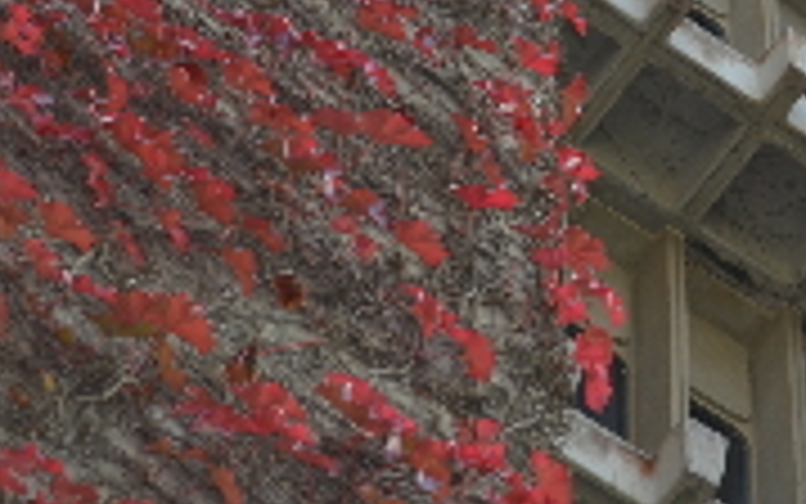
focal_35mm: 227
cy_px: -4
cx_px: 792
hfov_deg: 9.2
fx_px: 4988
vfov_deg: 5.8
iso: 200
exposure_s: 1/160
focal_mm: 44
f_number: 5.3
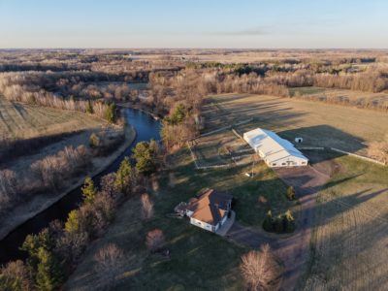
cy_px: 146
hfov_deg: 71.6
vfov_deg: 56.8
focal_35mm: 24
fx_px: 269
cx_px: 194
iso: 400
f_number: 1.8
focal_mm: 8.67
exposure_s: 1/1500
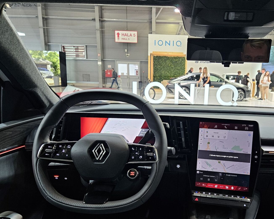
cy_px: 141
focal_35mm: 33
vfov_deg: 44.1
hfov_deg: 53.1
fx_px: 268
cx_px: 185
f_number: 1.8
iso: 320
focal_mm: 5.4
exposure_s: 1/100
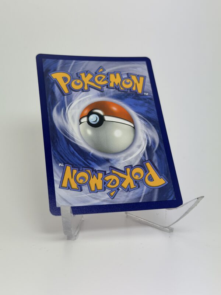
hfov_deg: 30.3
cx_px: 110
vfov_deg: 39.7
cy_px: 148
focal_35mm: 48
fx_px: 409
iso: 64
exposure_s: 1/885
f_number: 1.78
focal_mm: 6.76
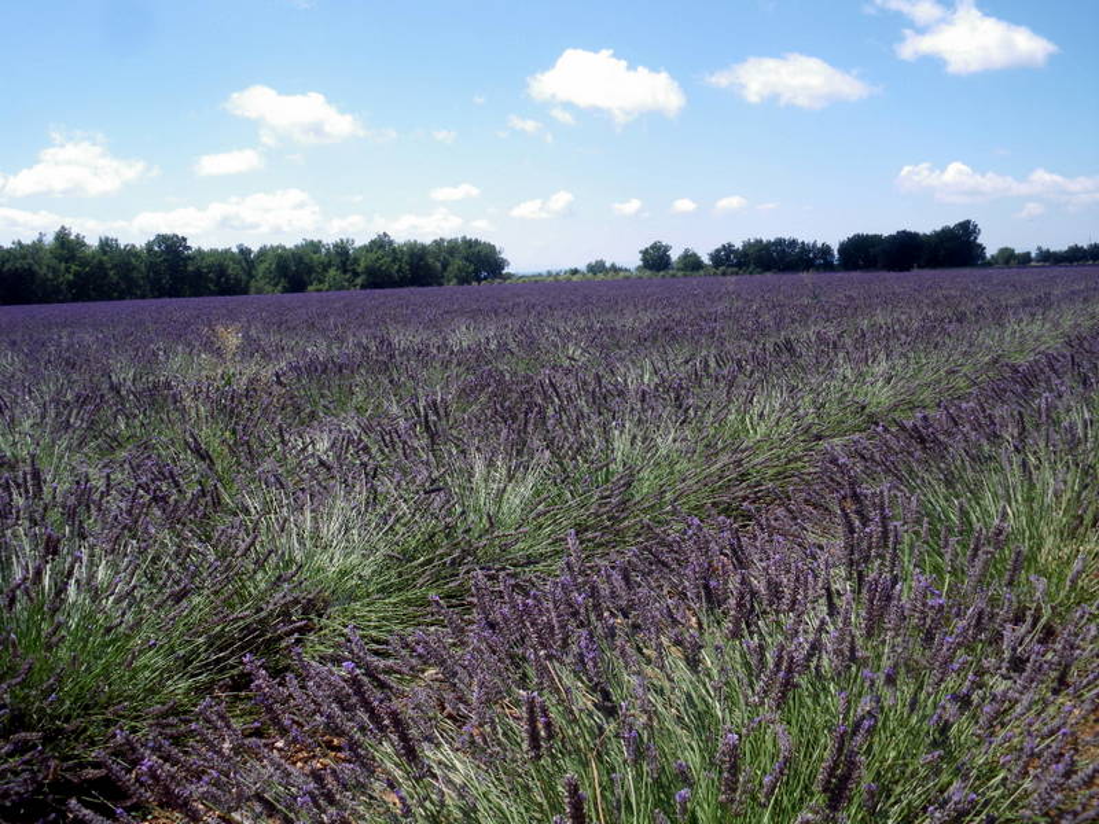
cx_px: 550
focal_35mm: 36
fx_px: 1143
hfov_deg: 51.4
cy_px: 412
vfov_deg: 39.7
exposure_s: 1/160
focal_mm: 6.3
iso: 64
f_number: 5.4
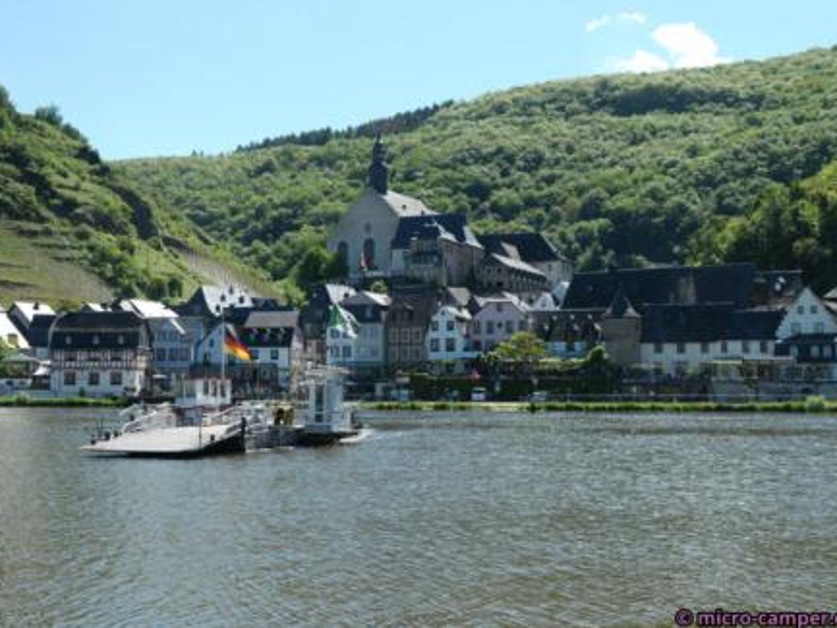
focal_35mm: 51
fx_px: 1233
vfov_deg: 28.6
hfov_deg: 37.4
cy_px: 310
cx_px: 377
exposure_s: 1/800
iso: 200
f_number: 4.5
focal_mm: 16.7
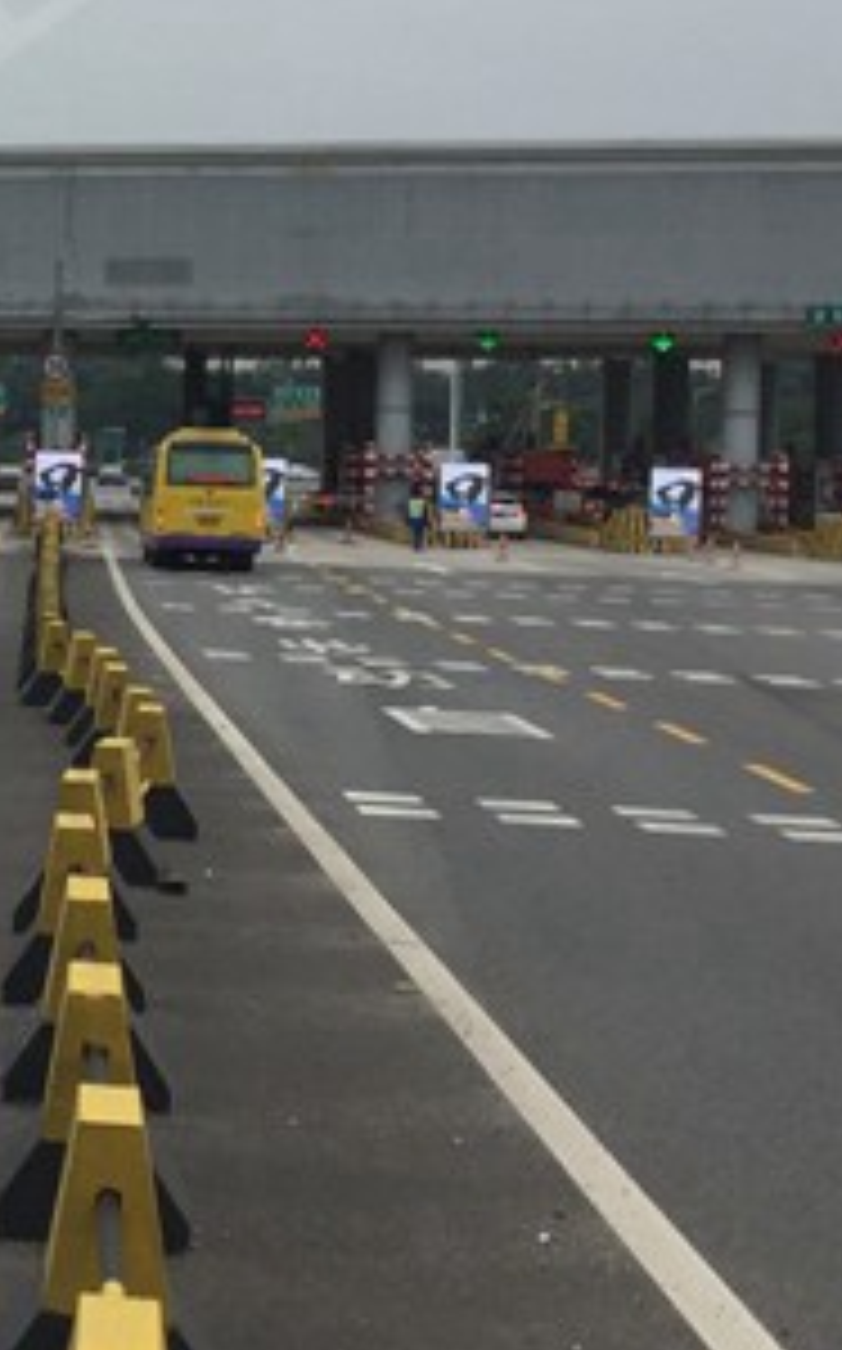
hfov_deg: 14.1
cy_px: 472
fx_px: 3016
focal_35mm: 82
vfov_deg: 25.1
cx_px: -671
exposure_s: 1/1319
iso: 32
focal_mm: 4.15
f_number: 2.2
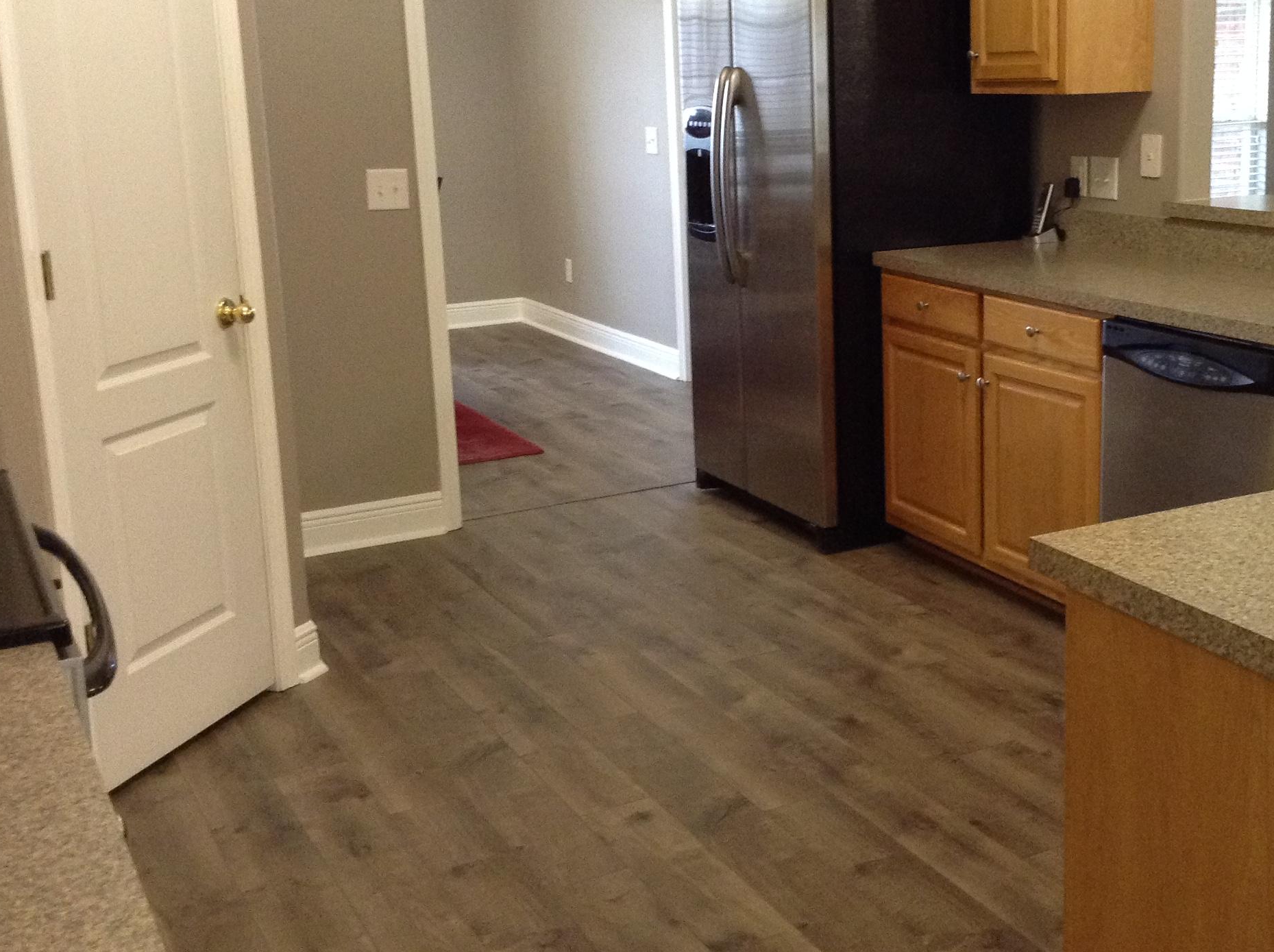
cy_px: 366
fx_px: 1691
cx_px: 858
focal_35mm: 46
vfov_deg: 31.3
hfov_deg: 40.7
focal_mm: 3.3
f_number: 2.4
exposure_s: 1/24
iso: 200
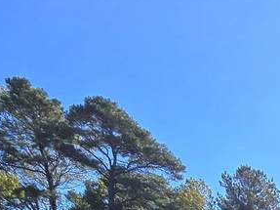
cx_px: 440
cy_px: 416
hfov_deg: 24.3
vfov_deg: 17.8
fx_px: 469
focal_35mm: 58
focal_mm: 2.2
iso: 50
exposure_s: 1/2122
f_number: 2.2
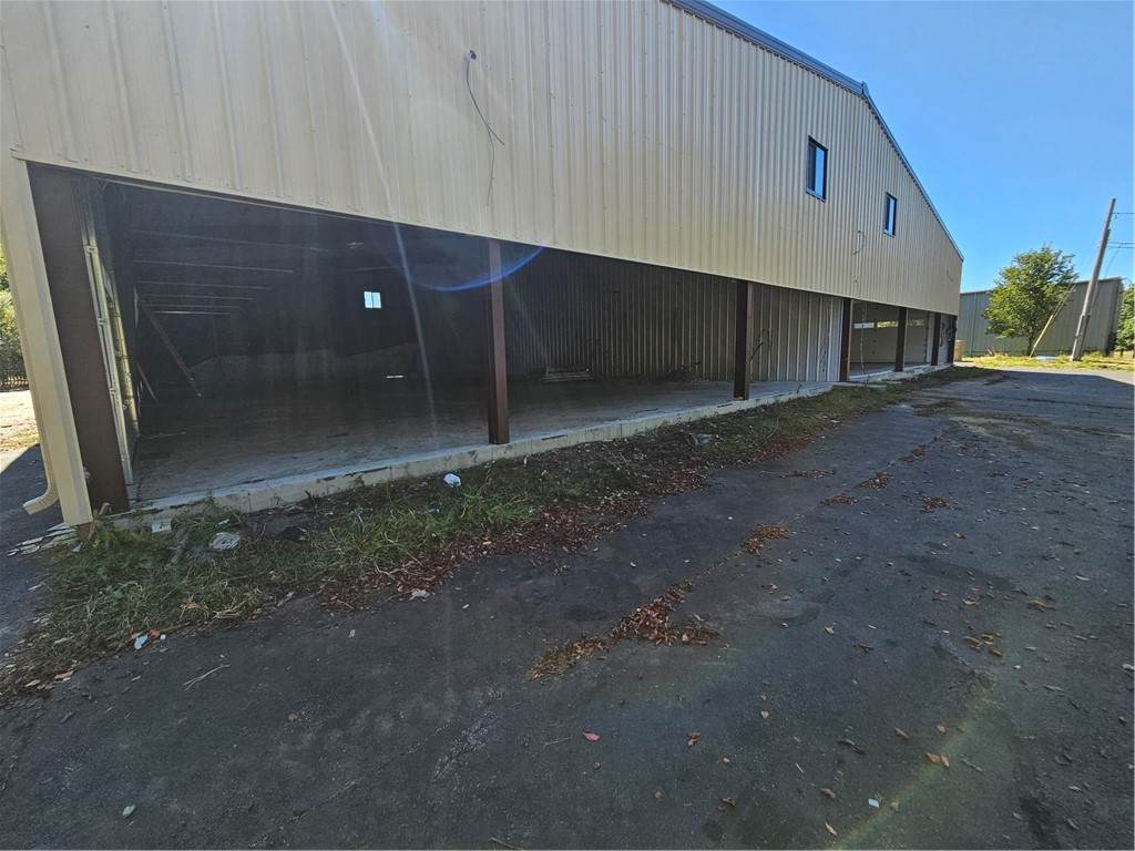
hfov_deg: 106.2
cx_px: 568
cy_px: 426
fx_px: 426
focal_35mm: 13
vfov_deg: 89.9
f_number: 2.2
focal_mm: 2.2
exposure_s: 1/430
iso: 50
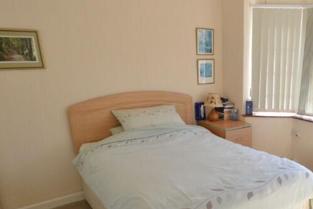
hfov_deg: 55.9
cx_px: 252
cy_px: 142
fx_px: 270
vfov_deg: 41.7
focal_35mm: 31
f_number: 8
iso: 400
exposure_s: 1/100
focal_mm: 10
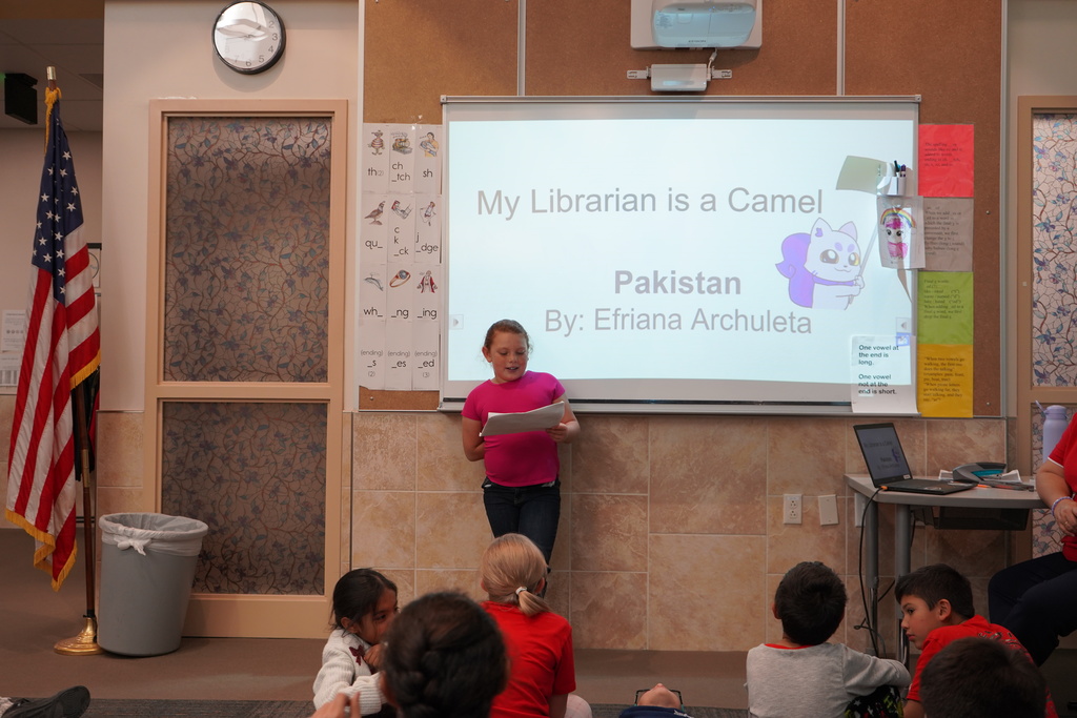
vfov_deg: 35.1
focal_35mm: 38
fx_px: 1137
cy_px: 359
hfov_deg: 50.7
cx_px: 538
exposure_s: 1/160
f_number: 4
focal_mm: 38
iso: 800
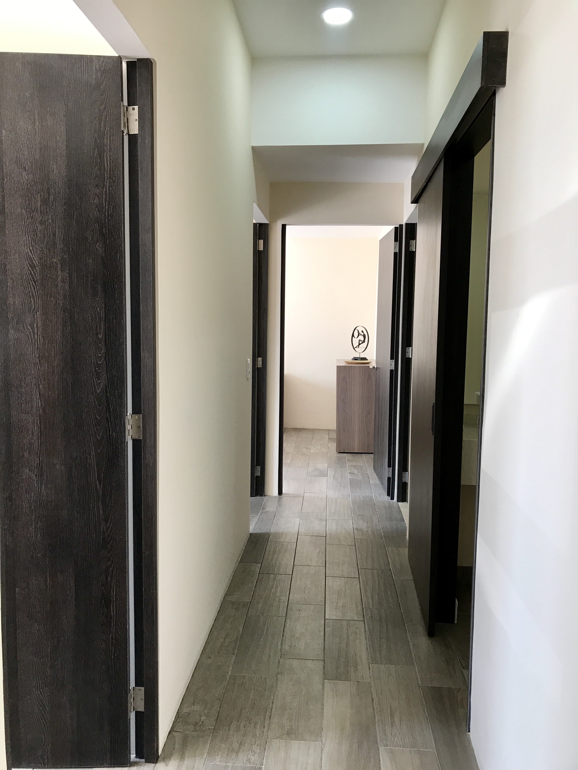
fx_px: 623
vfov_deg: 63.4
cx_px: 289
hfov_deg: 49.7
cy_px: 385
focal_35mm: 28
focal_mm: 3.99
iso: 25
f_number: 1.8
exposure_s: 1/40
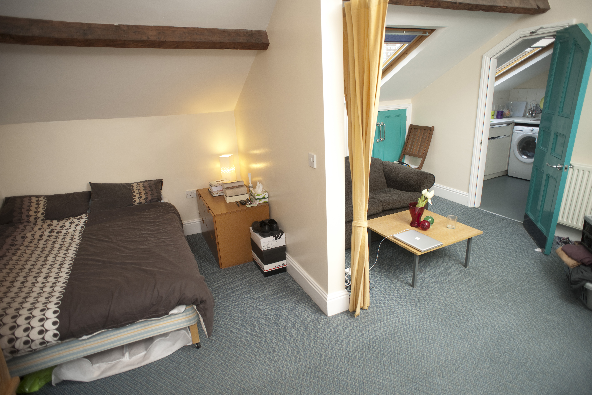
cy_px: 198
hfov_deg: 84.0
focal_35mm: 20
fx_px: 329
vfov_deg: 61.9
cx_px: 296
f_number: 3.5
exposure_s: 1/60
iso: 200
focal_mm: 20
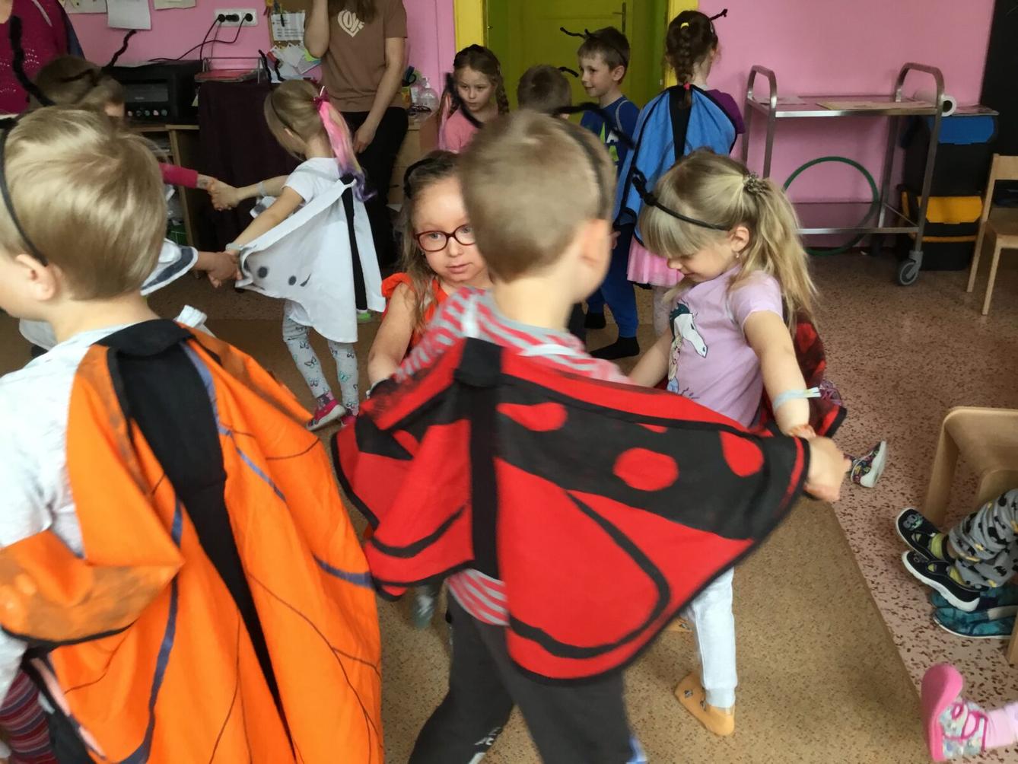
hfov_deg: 58.3
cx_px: 509
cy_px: 382
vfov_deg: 45.5
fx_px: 912
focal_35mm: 31
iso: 50
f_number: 2.4
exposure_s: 1/33
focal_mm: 3.3
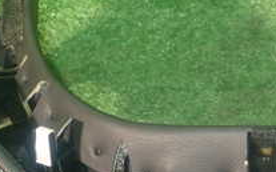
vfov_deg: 10.4
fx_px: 947
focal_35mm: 126
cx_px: 340
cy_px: 73
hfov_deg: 15.9
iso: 200
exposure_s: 1/80
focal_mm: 7.31
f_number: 2.8
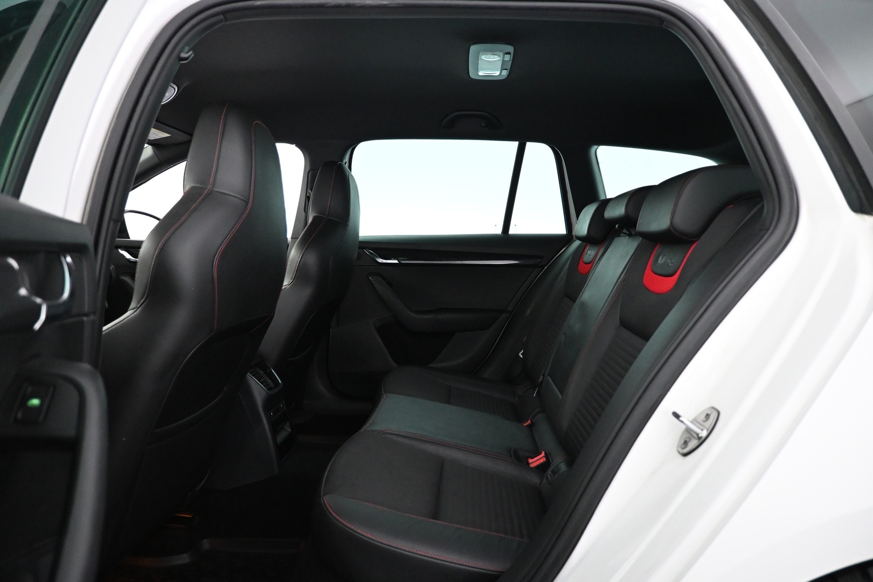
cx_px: 436
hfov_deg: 73.7
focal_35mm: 24
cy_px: 291
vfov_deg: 53.1
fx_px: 582
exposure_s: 1/60
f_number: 3.5
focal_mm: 16
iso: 3600
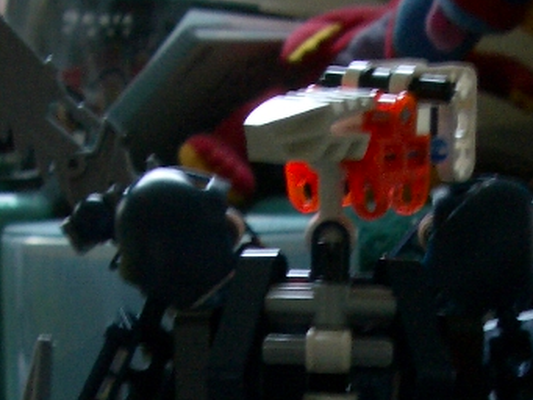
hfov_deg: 18.7
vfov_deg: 13.5
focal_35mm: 105
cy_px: 553
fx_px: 1617
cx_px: 358
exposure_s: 1/8
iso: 100
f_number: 2.6
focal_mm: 5.8
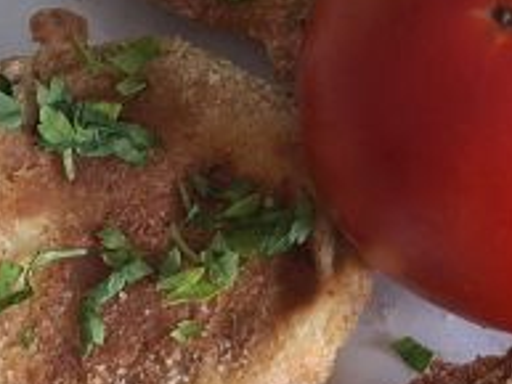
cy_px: 61
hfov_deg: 15.8
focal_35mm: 122
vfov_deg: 12.1
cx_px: 528
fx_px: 1806
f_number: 1.8
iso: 250
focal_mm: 5.54
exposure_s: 1/50
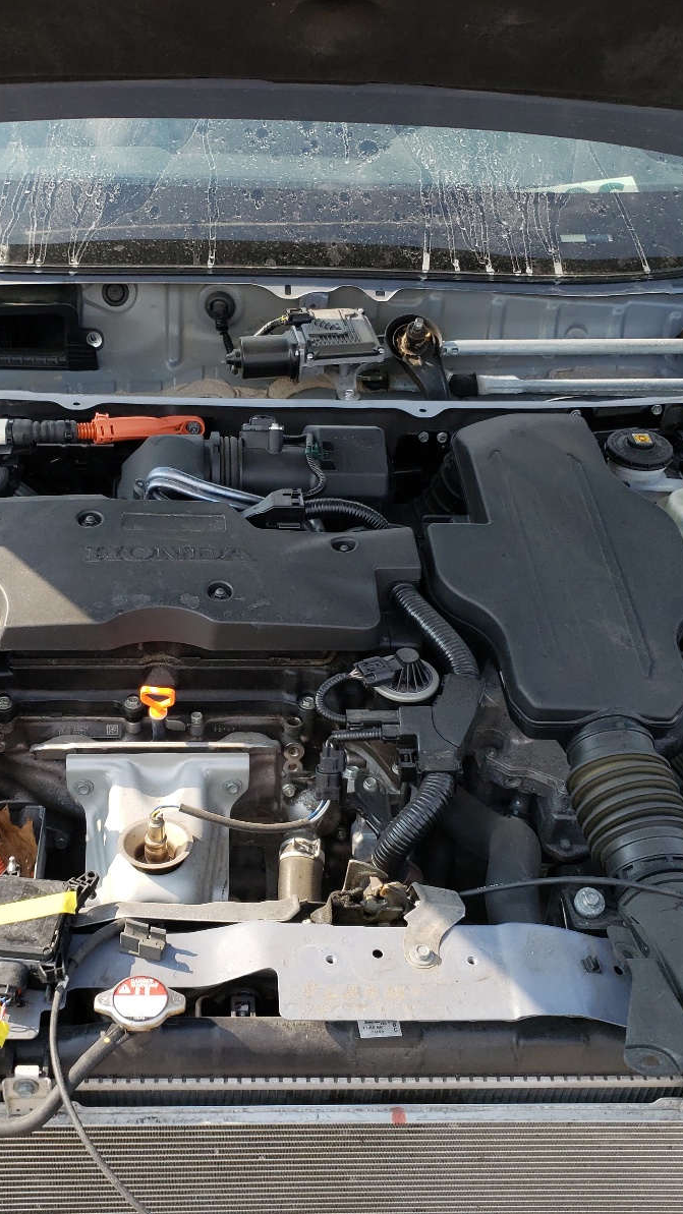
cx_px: 298
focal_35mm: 38
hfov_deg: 31.2
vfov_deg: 52.8
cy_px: 610
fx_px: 1224
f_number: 1.5
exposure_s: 1/1111
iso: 50
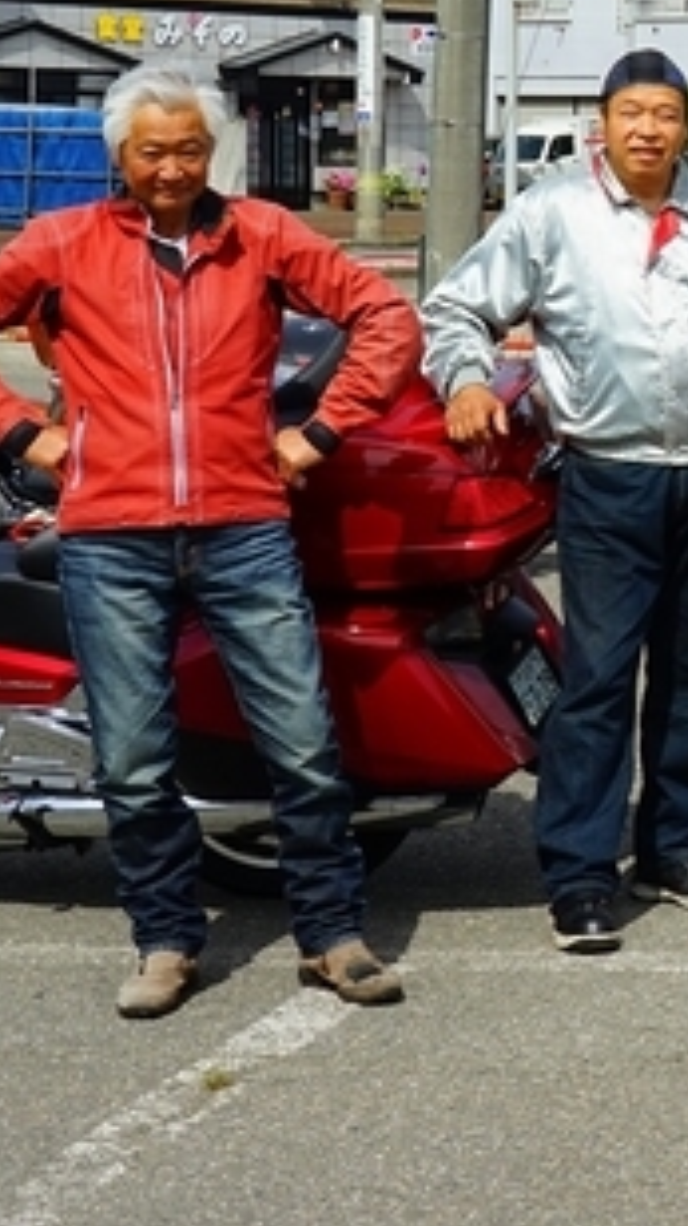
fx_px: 2565
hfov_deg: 13.4
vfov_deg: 26.7
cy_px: 394
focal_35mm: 79
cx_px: 1316
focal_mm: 29
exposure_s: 1/200
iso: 100
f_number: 11
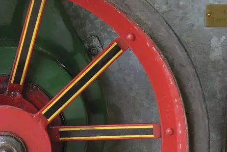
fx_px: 1451
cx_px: 40
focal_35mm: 230
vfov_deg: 5.8
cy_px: -143
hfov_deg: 8.9
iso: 640
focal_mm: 32
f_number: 5
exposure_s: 1/160
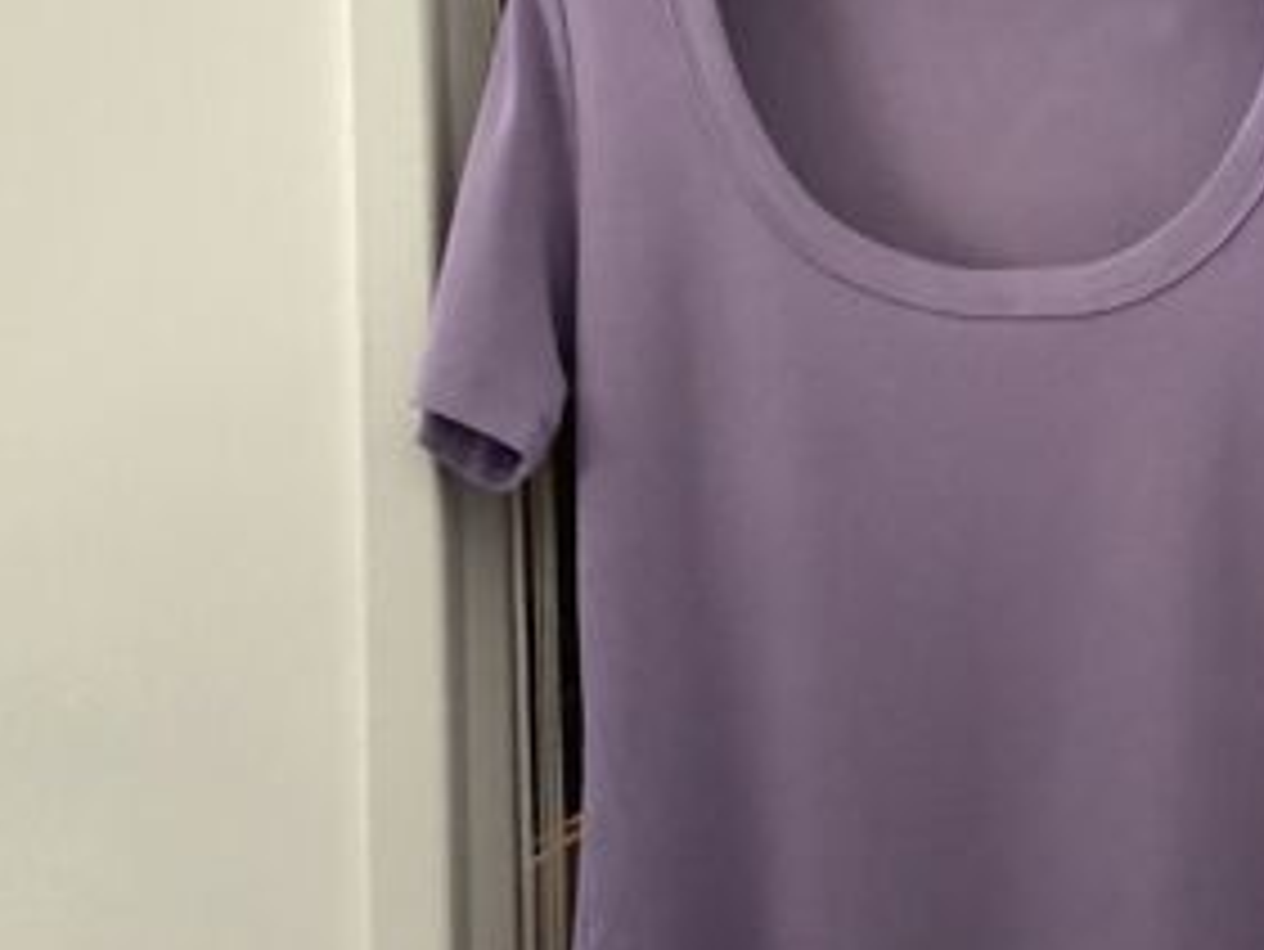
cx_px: 1039
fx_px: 1936
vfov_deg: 27.5
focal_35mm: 53
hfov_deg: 34.8
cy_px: 513
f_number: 2.4
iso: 800
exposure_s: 1/30
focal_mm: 3.3
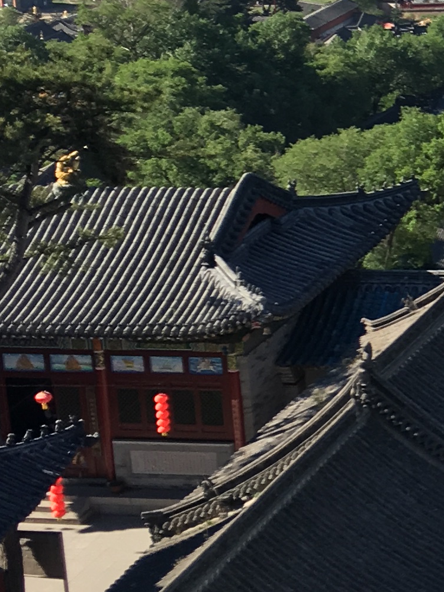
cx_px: 884
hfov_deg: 11.4
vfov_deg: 16.4
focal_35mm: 117
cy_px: -15
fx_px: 2000
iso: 25
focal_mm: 4.15
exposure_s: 1/801
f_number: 2.2
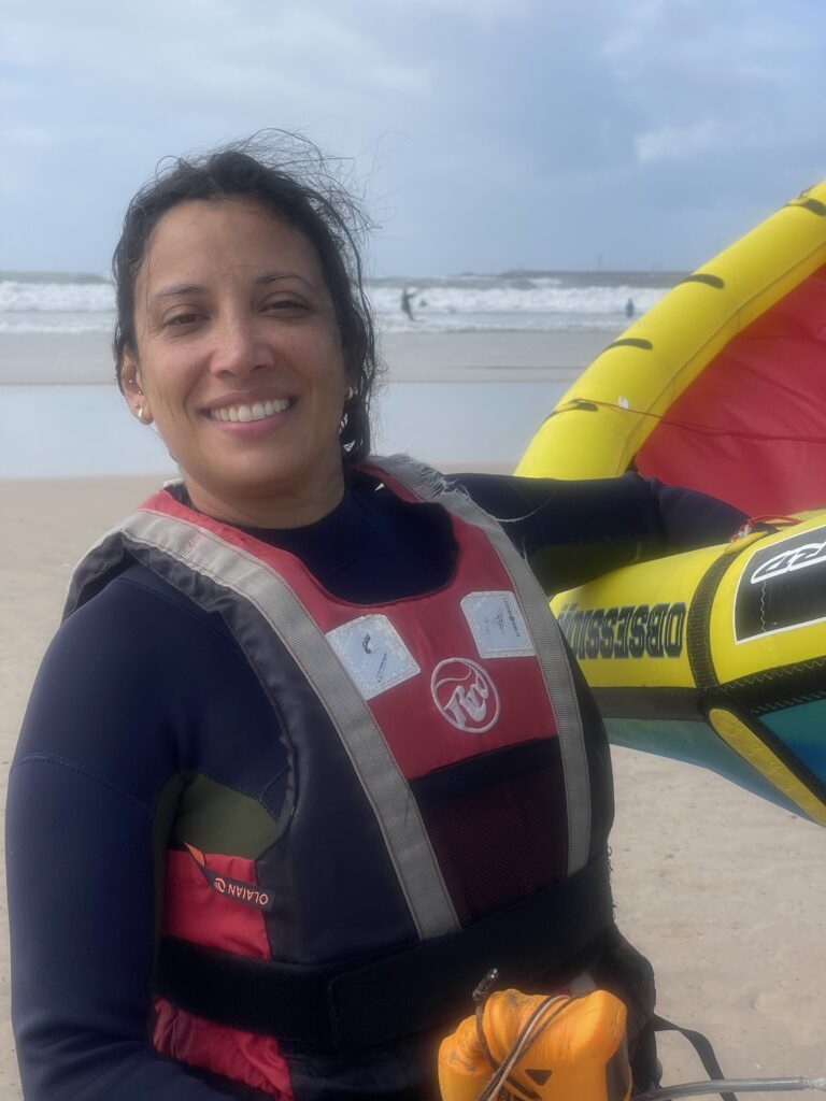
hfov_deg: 22.9
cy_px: 550
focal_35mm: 64
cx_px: 413
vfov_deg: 30.3
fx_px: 2036
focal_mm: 7.5
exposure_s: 1/1340
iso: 20
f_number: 2.2
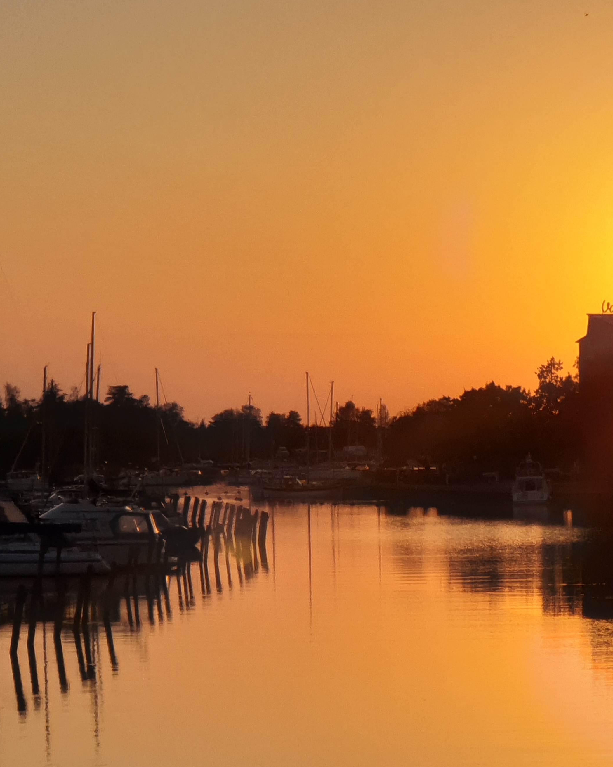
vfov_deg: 24.4
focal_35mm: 78
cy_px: 408
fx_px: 1769
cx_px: 527
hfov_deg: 19.4
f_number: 2.4
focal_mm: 6
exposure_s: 1/1965
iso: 100
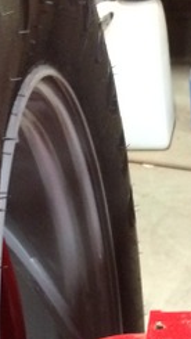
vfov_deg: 19.3
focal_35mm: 103
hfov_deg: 11.2
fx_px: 926
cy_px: 426
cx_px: 316
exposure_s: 1/24
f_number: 2.2
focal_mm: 4.15
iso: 320
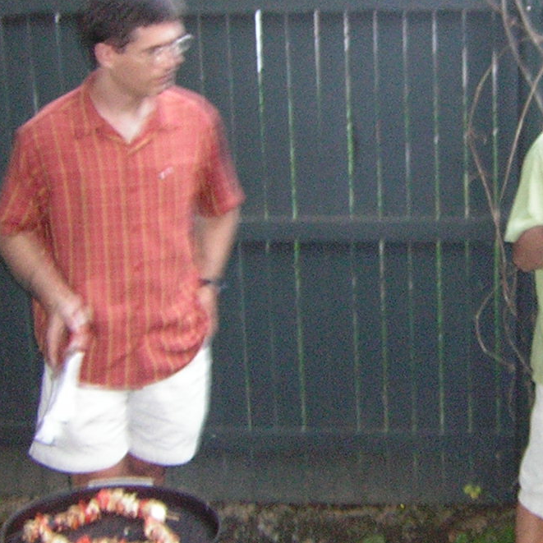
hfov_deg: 21.9
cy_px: 233
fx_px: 1367
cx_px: 504
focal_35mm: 77
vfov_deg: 22.5
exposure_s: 1/2.5
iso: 200
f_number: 2.6
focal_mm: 4.7
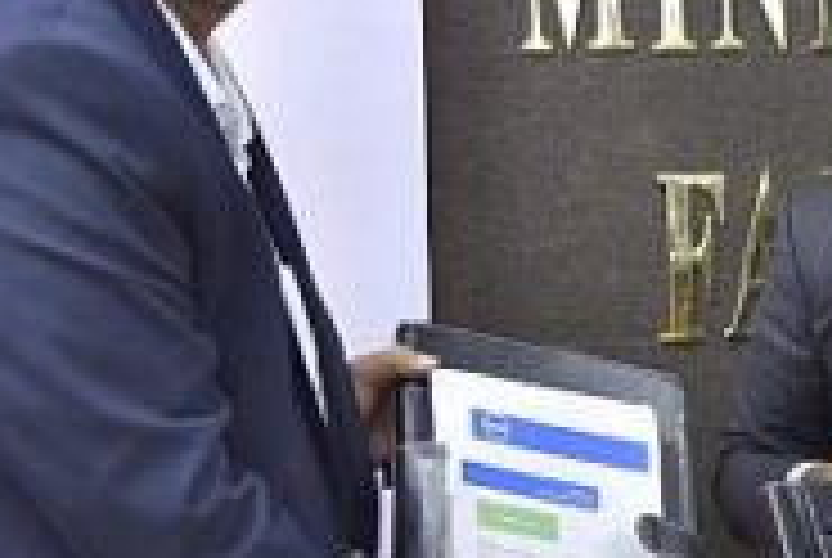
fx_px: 3310
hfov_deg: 13.6
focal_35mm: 143
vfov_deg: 9.6
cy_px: 322
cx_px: 1169
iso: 800
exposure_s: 1/100
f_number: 4
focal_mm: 38
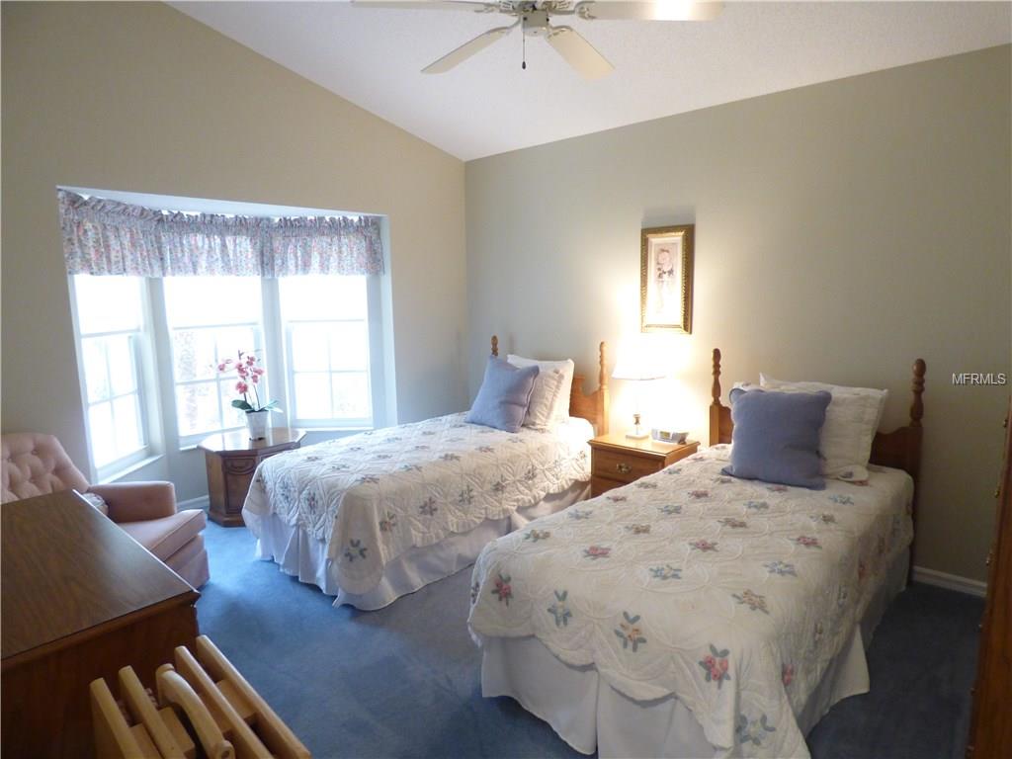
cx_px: 506
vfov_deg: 66.0
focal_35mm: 20
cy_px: 380
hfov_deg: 81.7
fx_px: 585
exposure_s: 1/20
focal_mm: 3.58
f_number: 2.8
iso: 400
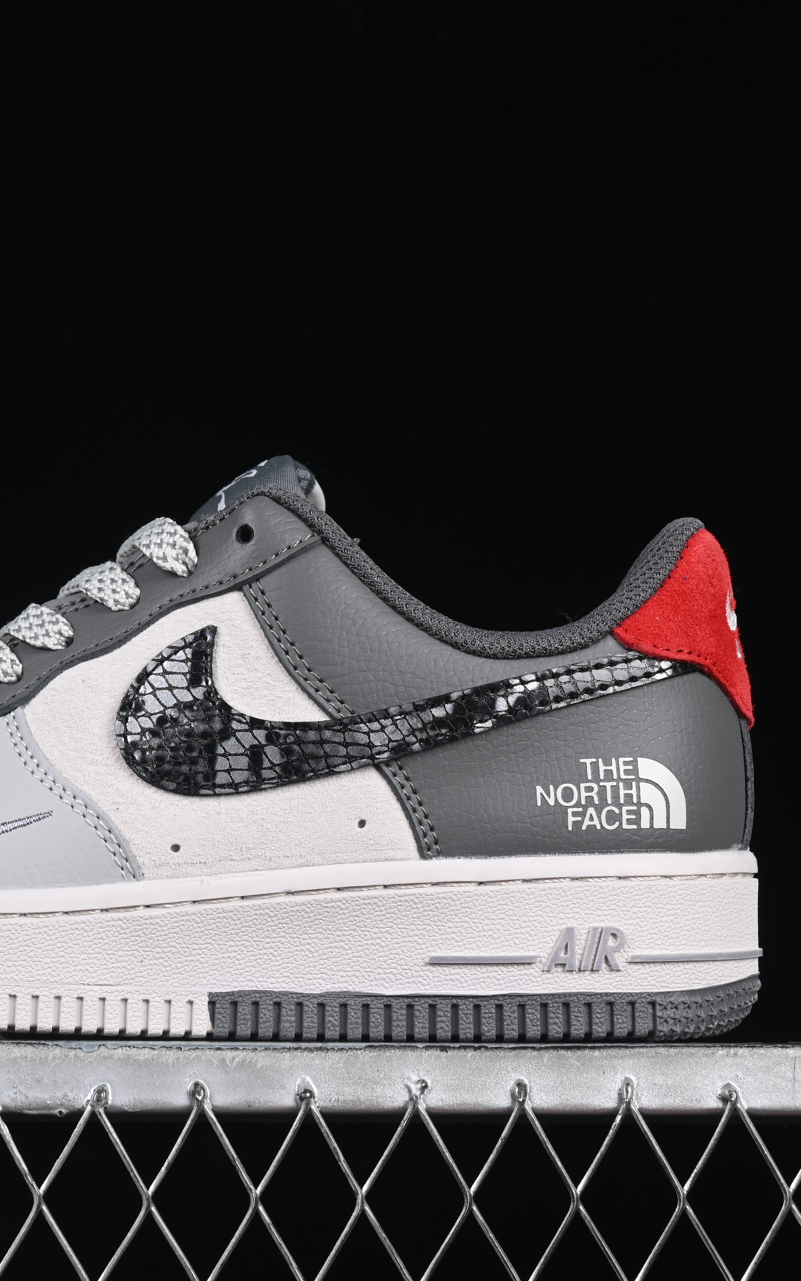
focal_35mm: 115
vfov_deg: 18.1
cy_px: 640
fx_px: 4015
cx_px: 142
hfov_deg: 11.3
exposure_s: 1/80
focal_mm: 50
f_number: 8
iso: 160
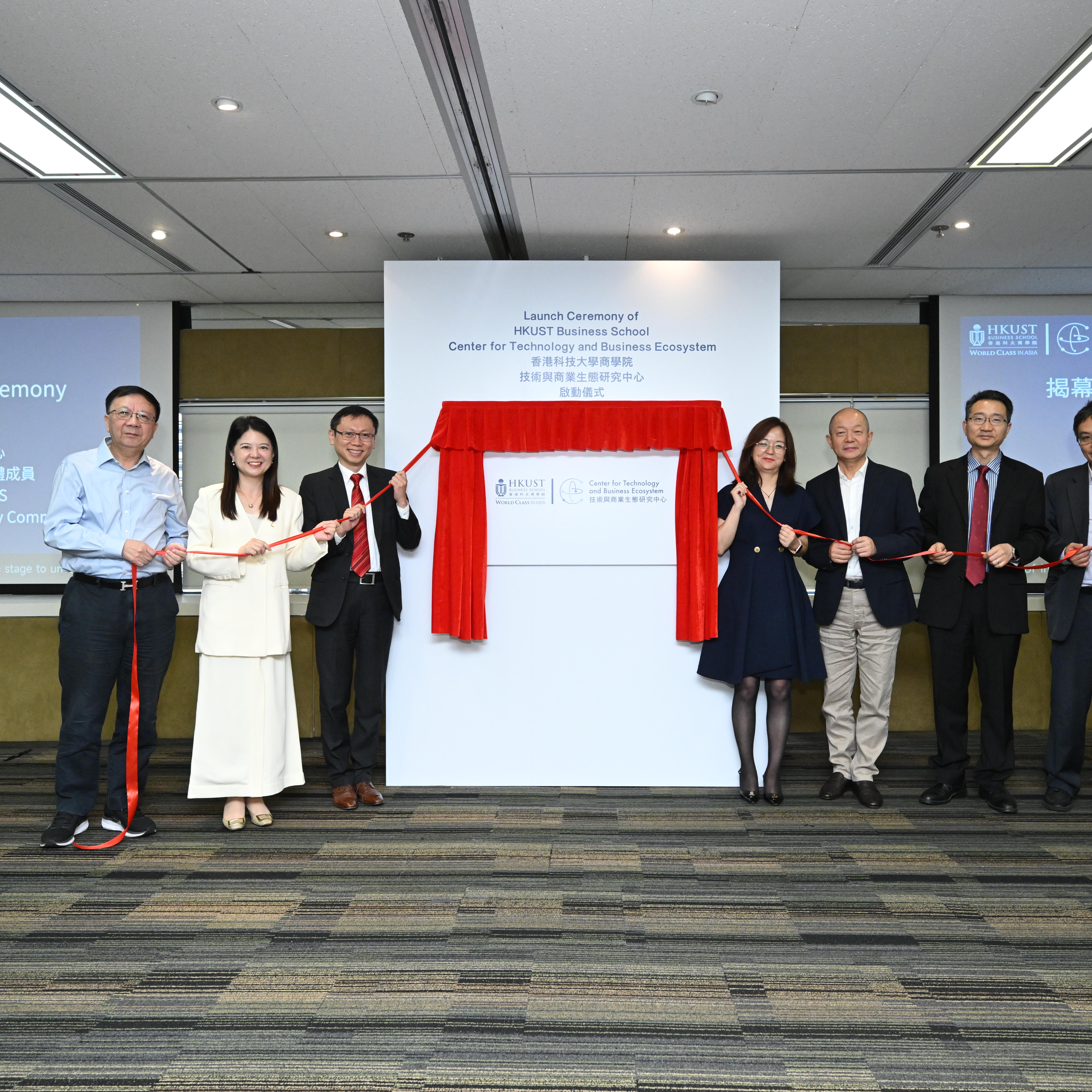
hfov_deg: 60.9
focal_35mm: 26
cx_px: 565
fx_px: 928
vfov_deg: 60.9
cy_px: 538
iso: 4000
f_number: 5.6
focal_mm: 20
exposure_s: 1/200
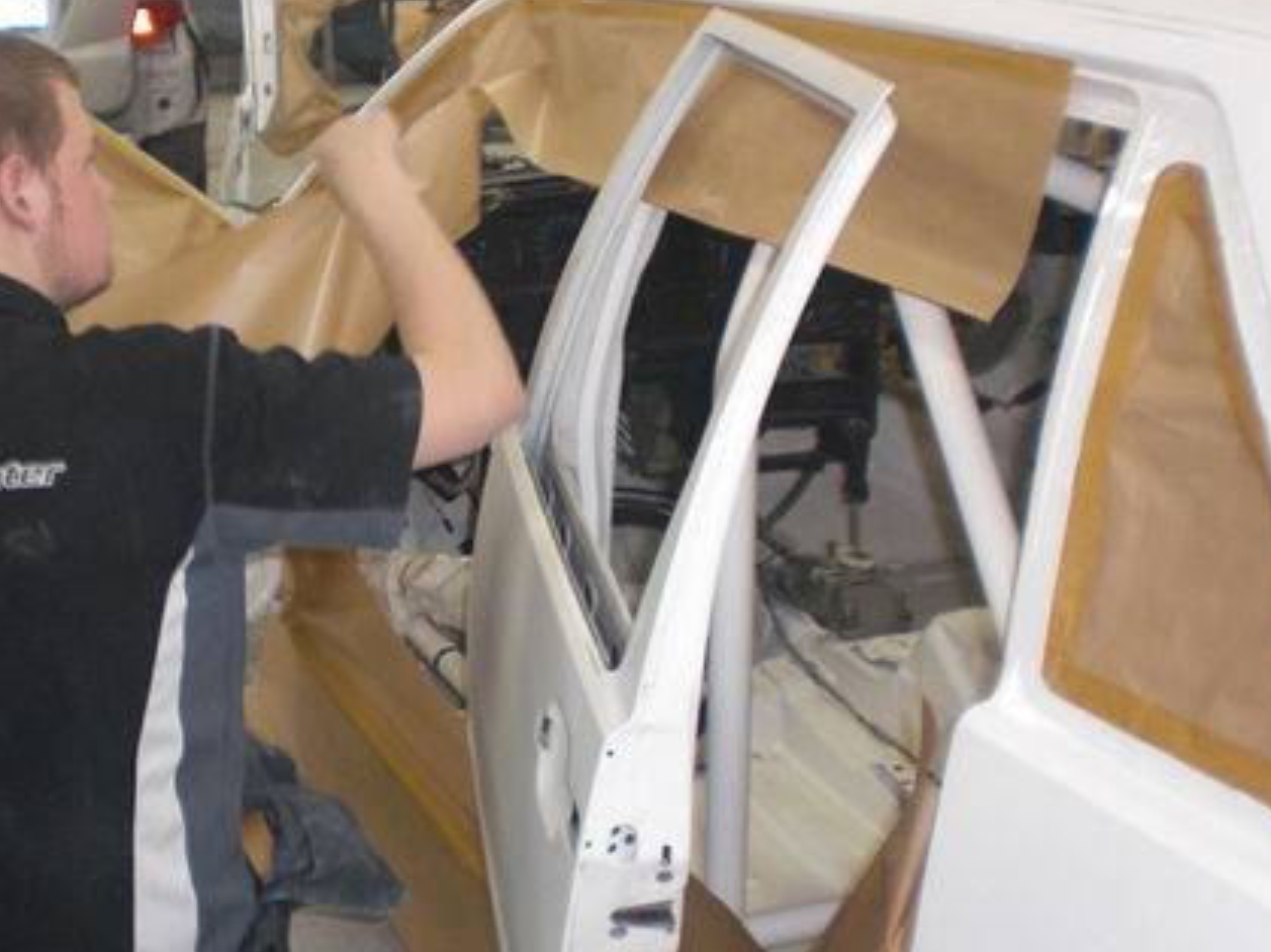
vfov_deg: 26.5
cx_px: 437
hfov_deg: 34.7
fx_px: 2019
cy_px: 467
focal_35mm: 55
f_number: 3.1
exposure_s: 1/60
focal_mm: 6.3
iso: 200
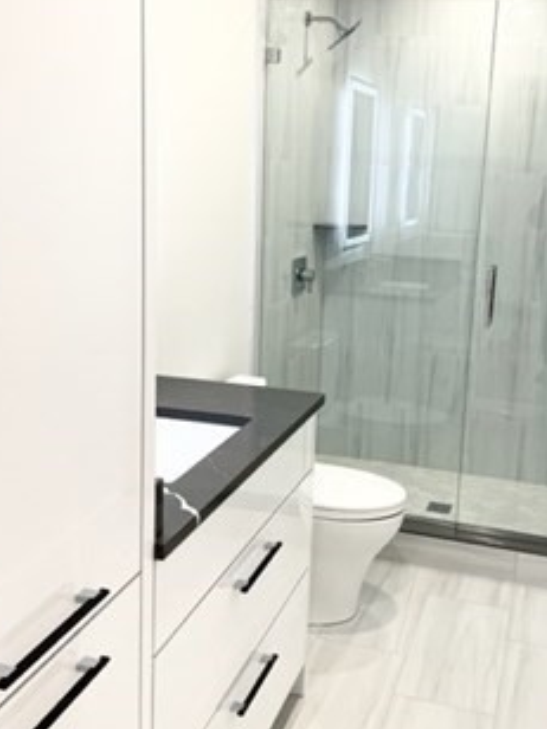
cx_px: 365
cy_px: 320
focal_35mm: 38
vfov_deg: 48.9
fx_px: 801
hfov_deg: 37.3
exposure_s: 1/120
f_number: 1.6
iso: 100
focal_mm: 4.2
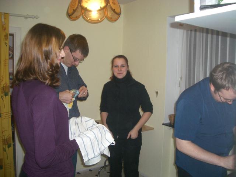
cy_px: 88
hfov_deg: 52.6
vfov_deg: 40.7
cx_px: 118
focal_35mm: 35
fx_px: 239
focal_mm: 5.8
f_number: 2.6
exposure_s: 1/60
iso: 100
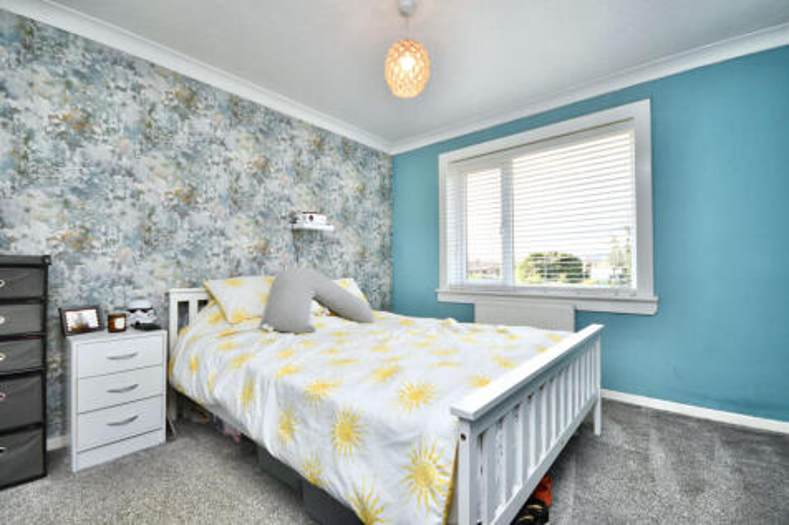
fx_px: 329
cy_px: 262
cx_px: 394
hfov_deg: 100.4
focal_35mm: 15
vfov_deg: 77.3
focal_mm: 10
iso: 200
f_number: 4
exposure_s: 1/60
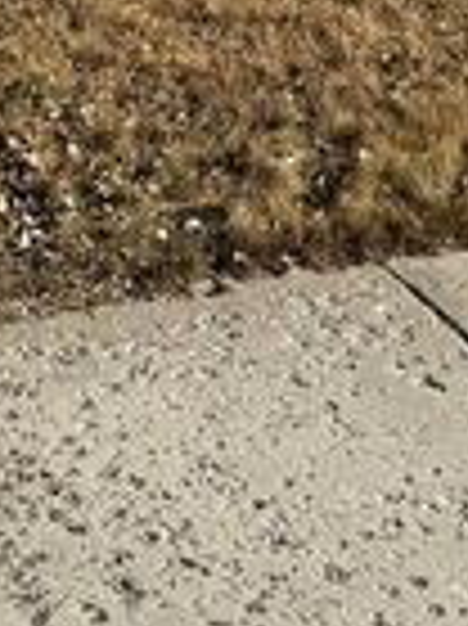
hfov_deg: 12.9
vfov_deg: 14.8
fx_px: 2076
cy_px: -525
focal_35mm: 115
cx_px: 189
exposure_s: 1/3584
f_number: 1.78
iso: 80
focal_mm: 6.76
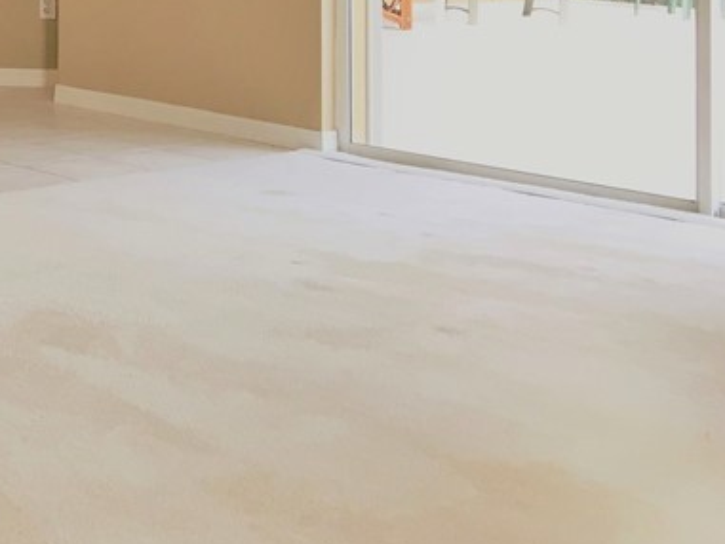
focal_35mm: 78
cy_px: -145
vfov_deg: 17.8
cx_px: -213
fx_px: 1634
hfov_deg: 22.4
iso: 25
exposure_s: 1/40
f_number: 2.2
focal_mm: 4.15
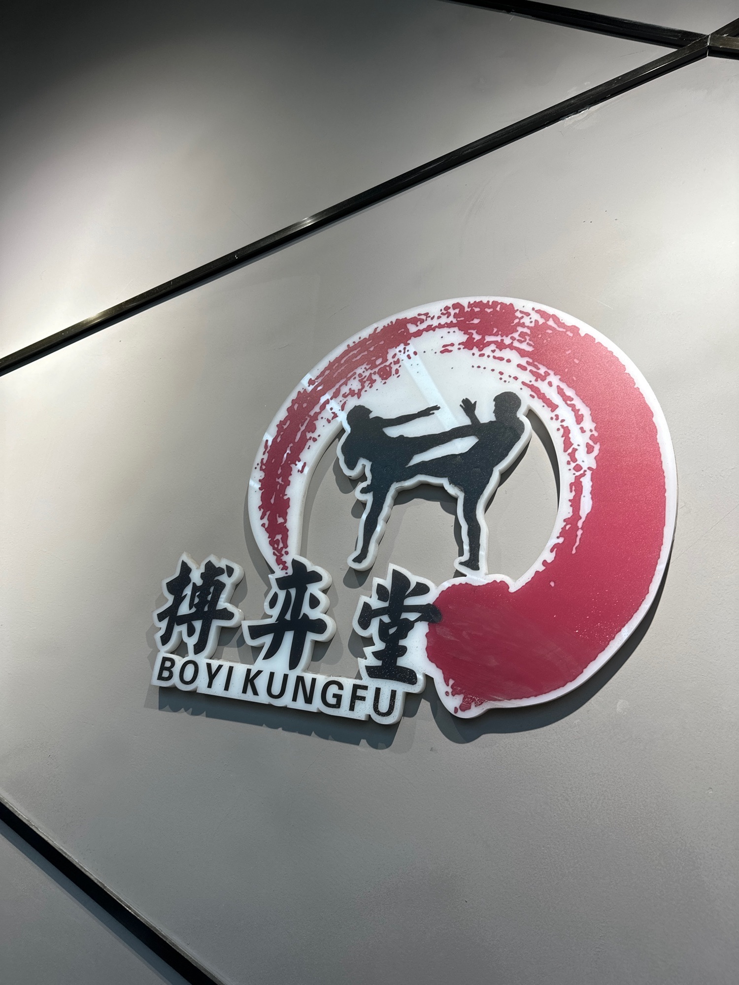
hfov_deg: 56.8
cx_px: 370
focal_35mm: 24
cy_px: 492
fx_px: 683
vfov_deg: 71.6
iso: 50
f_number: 1.78
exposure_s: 1/110
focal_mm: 6.86
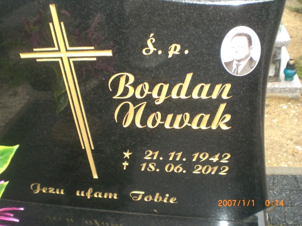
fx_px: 332
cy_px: 113
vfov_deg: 37.7
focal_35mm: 38
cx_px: 151
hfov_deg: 49.0
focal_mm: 6.3
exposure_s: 1/60
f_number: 3.1
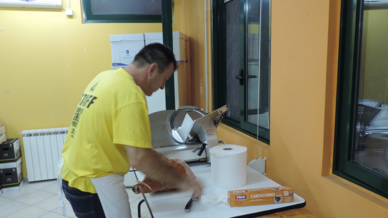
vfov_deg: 37.7
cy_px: 119
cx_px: 192
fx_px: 319
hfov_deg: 62.6
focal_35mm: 31
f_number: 3.1
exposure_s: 1/20
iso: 400
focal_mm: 4.9
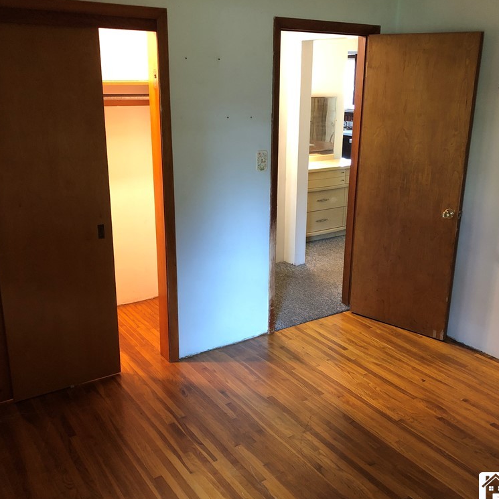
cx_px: 273
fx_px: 555
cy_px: 249
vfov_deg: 48.5
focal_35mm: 34
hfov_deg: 48.4
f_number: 1.8
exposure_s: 1/7
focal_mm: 3.99
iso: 100
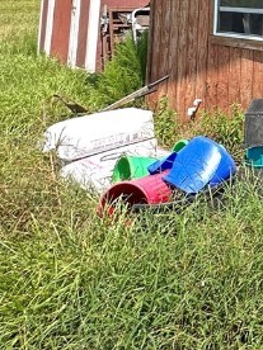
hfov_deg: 20.1
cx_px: 476
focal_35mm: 52
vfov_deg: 32.1
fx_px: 527
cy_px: -42
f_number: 2.2
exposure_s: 1/380
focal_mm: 2.22
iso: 40
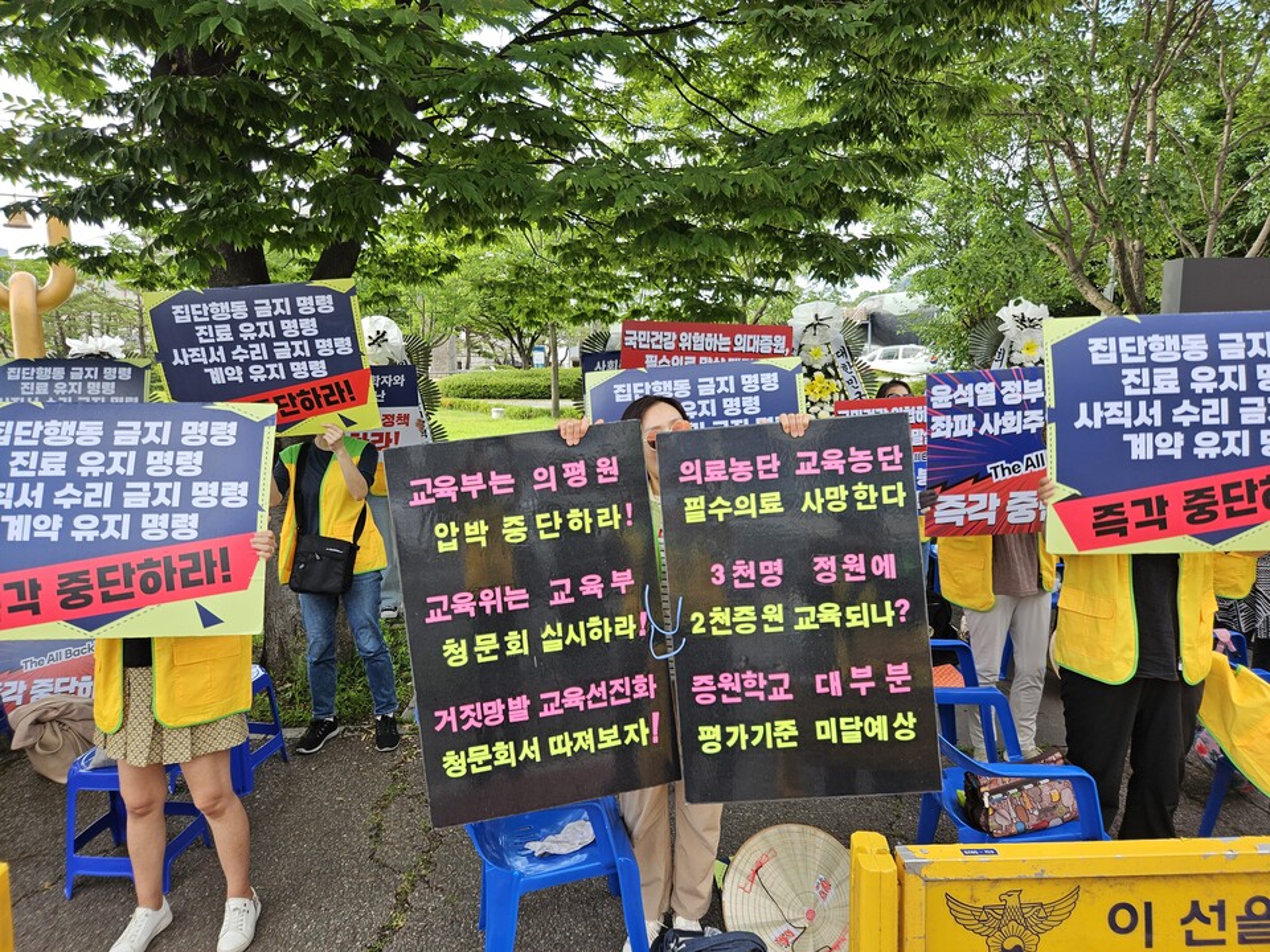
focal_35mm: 23
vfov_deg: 58.9
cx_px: 635
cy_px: 476
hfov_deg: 73.9
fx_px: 844
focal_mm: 5.4
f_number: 1.8
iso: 25
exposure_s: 1/206
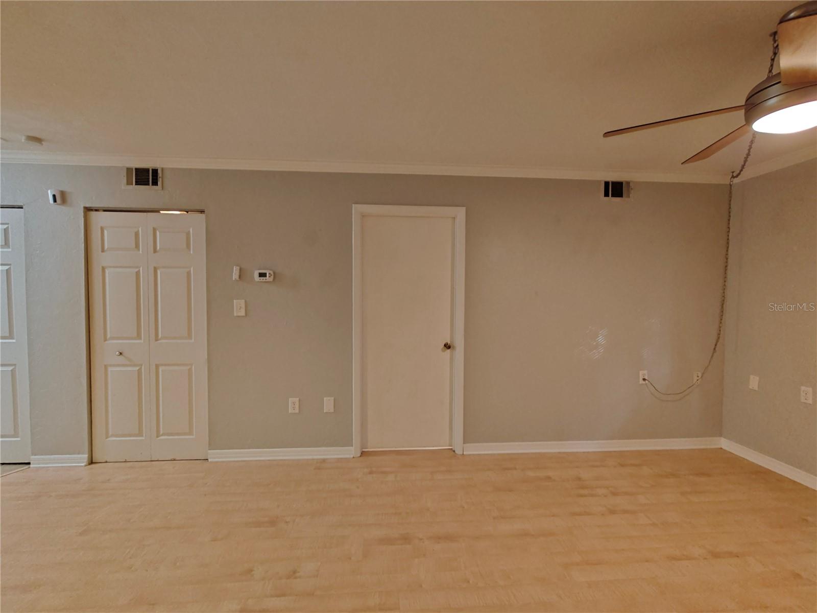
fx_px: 354
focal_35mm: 15
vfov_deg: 81.7
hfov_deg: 98.2
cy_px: 306
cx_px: 408
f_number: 2
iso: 640
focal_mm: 2.3
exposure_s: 1/40
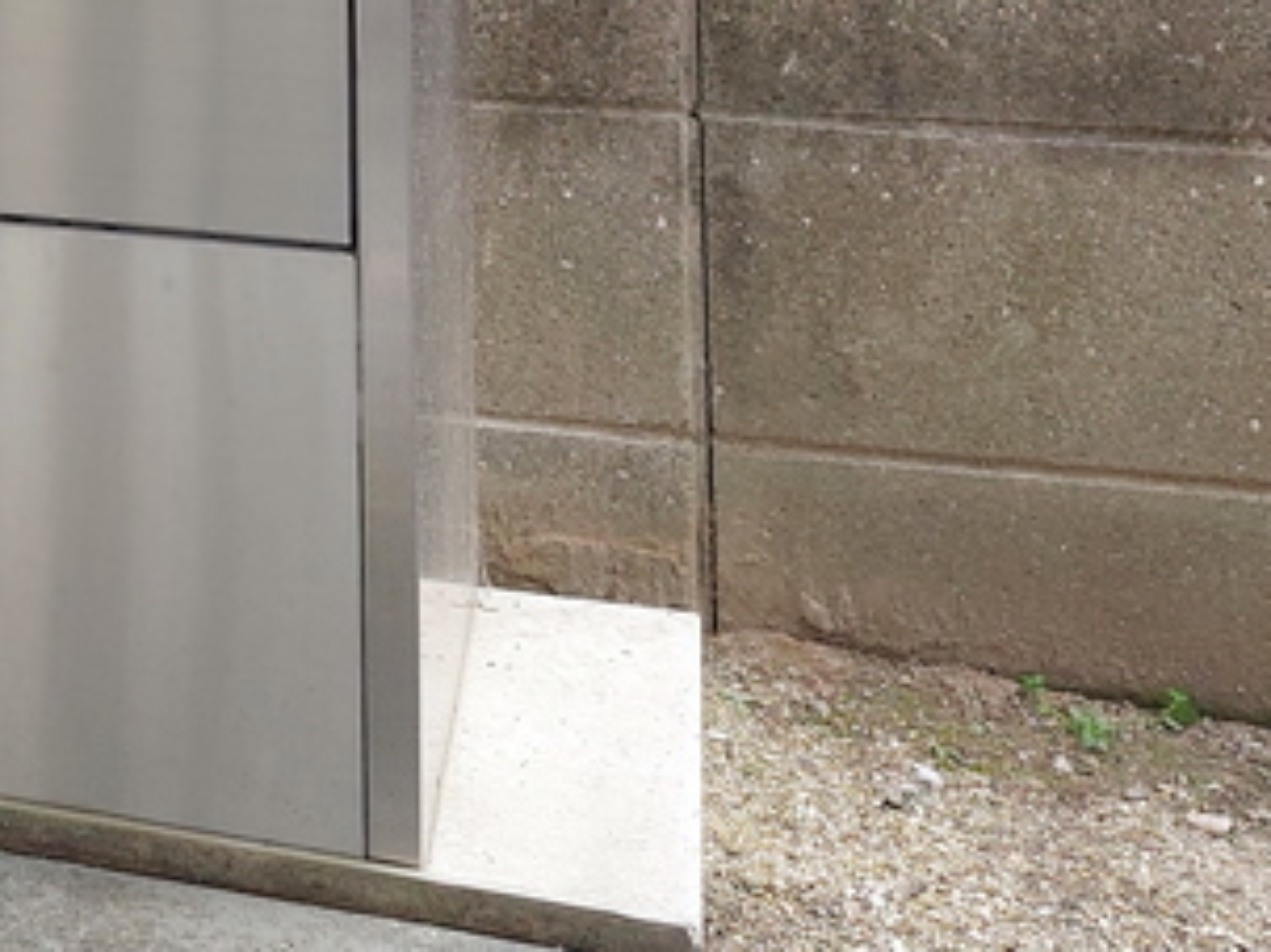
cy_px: -512
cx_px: -340
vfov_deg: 17.3
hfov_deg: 23.1
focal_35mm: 76
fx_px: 2789
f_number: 1.8
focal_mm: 5.23
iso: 50
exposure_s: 1/120
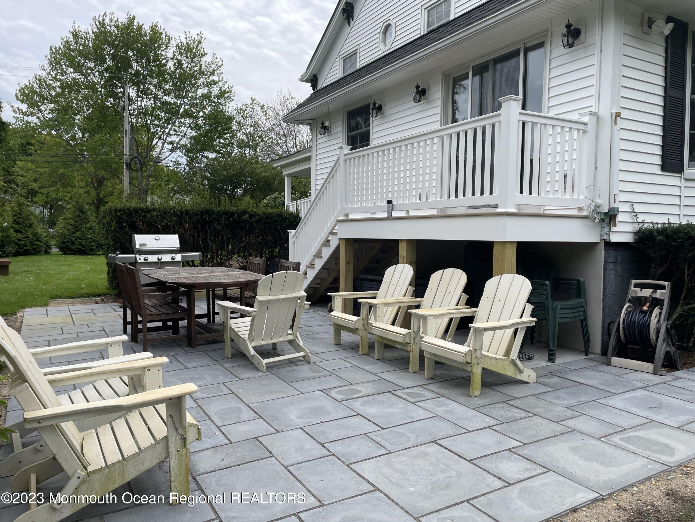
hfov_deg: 67.3
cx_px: 348
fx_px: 522
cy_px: 261
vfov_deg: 53.1
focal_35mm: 26
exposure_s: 1/2304
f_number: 1.6
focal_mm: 4.2
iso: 32
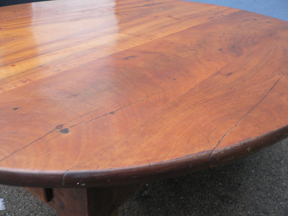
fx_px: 300
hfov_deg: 51.4
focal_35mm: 36
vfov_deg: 39.7
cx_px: 144
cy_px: 108
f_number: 2.8
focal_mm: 6
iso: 200
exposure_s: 1/13
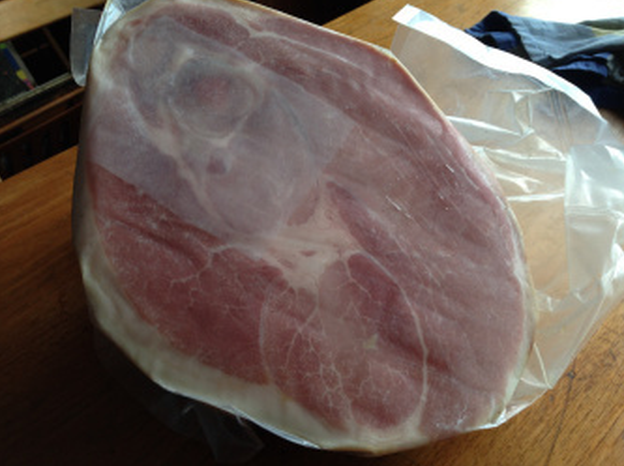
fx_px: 612
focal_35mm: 34
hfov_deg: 54.0
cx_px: 314
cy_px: 229
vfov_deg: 41.7
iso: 50
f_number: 2.4
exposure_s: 1/30
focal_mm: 4.12
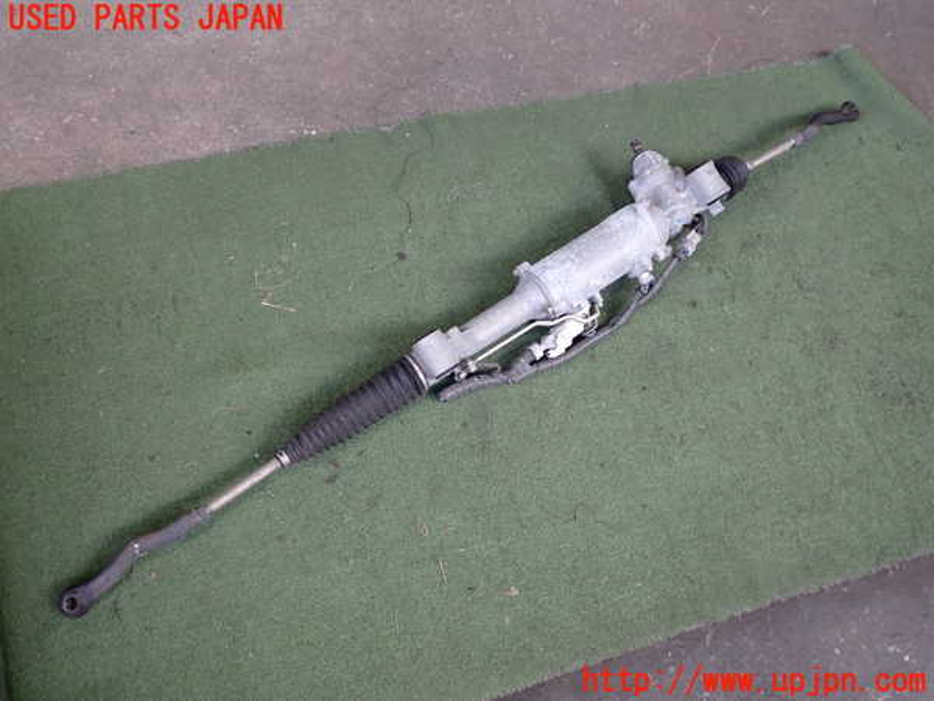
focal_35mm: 30
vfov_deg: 46.8
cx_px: 467
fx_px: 809
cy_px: 350
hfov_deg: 60.0
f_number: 2.3
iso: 200
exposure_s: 1/100
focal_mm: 5.4
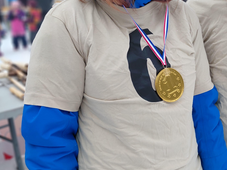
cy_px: 23
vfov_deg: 31.0
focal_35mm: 45
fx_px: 295
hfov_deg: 41.6
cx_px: 151
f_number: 1.8
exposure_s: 1/314
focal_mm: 4.69
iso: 50
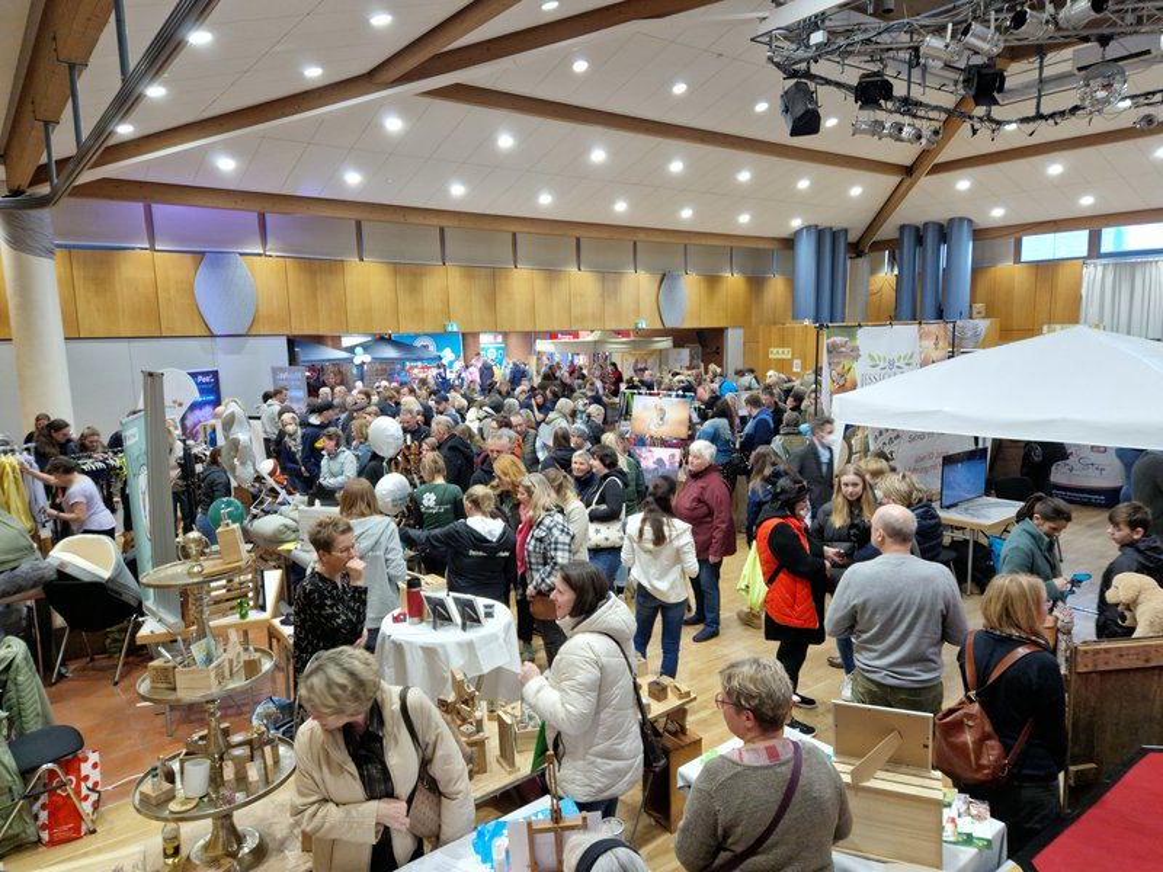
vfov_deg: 58.9
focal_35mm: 23
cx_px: 582
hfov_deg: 73.9
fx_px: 773
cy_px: 436
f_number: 1.8
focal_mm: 5.4
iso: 160
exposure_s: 1/61
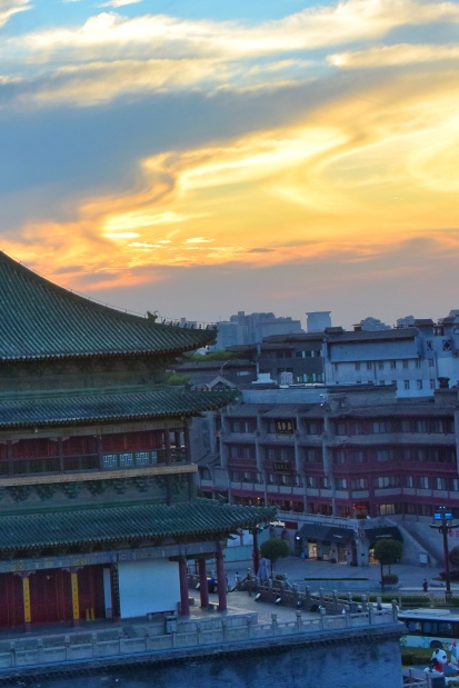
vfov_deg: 21.8
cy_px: 222
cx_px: 39
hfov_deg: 14.6
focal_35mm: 93
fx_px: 1777
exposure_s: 1/250
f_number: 7.1
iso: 250
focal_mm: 32
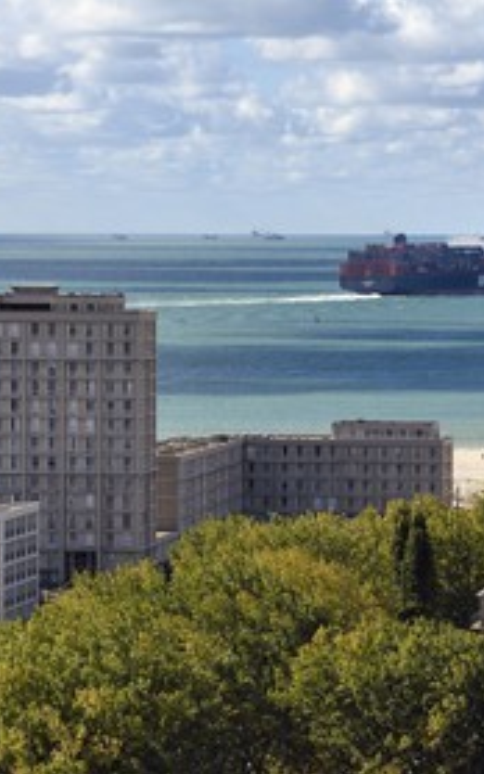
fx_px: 3900
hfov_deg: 7.1
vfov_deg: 11.3
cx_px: 456
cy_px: 387
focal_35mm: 185
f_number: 10
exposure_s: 1/400
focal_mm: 120
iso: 200
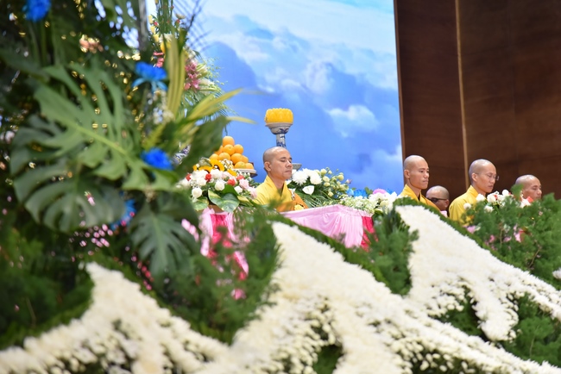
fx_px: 1871
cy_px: 187
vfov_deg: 11.4
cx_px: 280
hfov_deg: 17.1
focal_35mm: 120
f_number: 4
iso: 1250
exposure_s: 1/100
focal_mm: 120
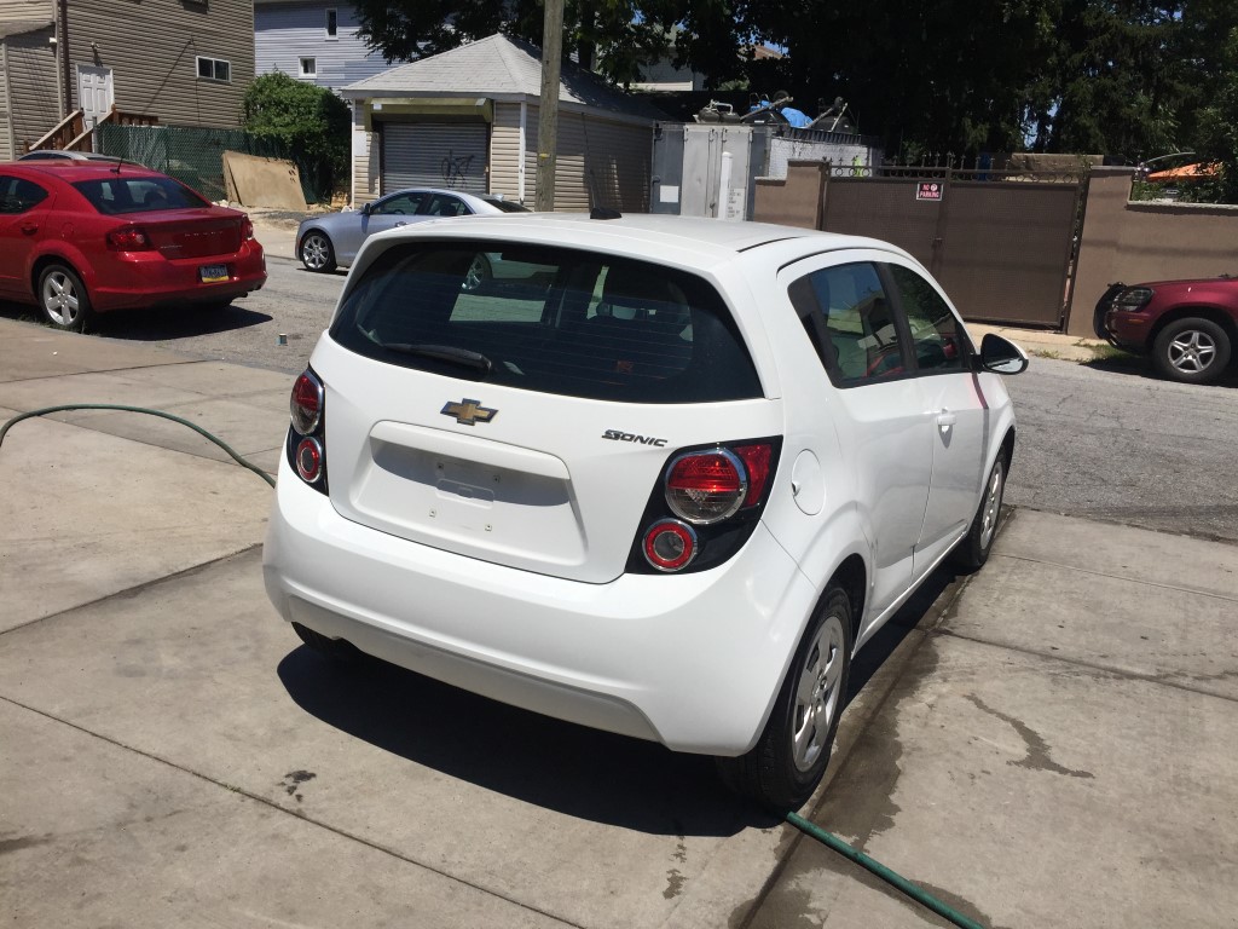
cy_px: 464
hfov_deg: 61.7
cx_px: 619
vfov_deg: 48.2
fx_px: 1037
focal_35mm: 29
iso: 32
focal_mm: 4.15
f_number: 2.2
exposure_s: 1/4950
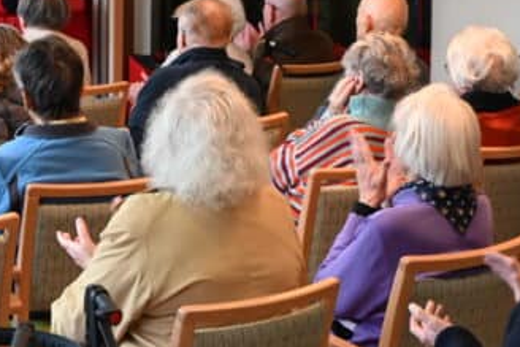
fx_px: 1850
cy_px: -87
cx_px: 181
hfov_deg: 16.0
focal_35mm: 128
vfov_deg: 10.5
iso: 3200
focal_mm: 41
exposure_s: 1/80
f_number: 5
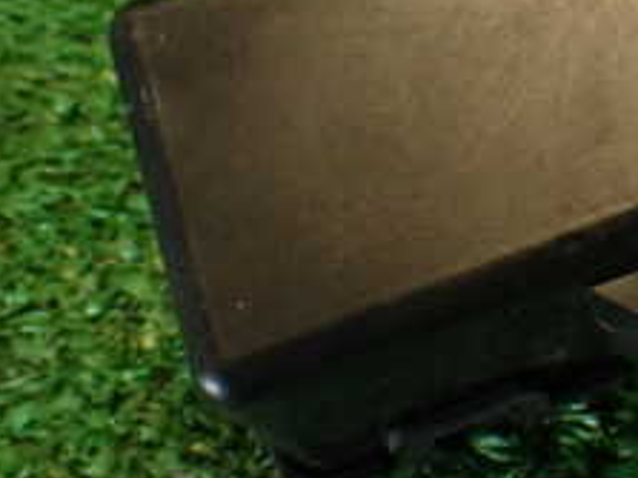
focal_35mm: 86
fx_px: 1584
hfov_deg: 21.5
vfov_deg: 16.8
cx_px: 721
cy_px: -9
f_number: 2.4
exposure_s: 1/30
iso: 250
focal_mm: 5.79
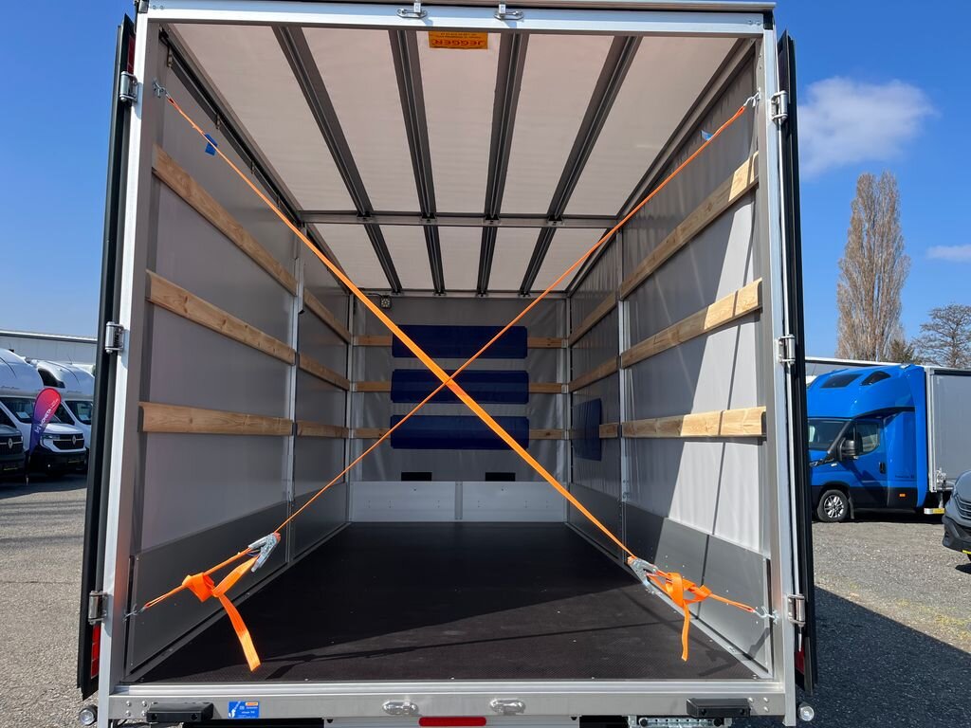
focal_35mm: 26
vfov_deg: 53.1
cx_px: 486
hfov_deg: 67.3
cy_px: 364
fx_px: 729
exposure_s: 1/1957
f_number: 1.6
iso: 50
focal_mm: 5.1
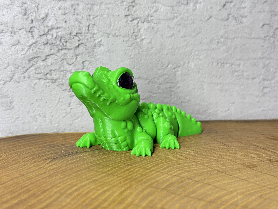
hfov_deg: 39.7
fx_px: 385
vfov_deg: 30.3
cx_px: 139
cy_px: 104
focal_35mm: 48
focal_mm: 6.76
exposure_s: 1/184
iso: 100
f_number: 1.78
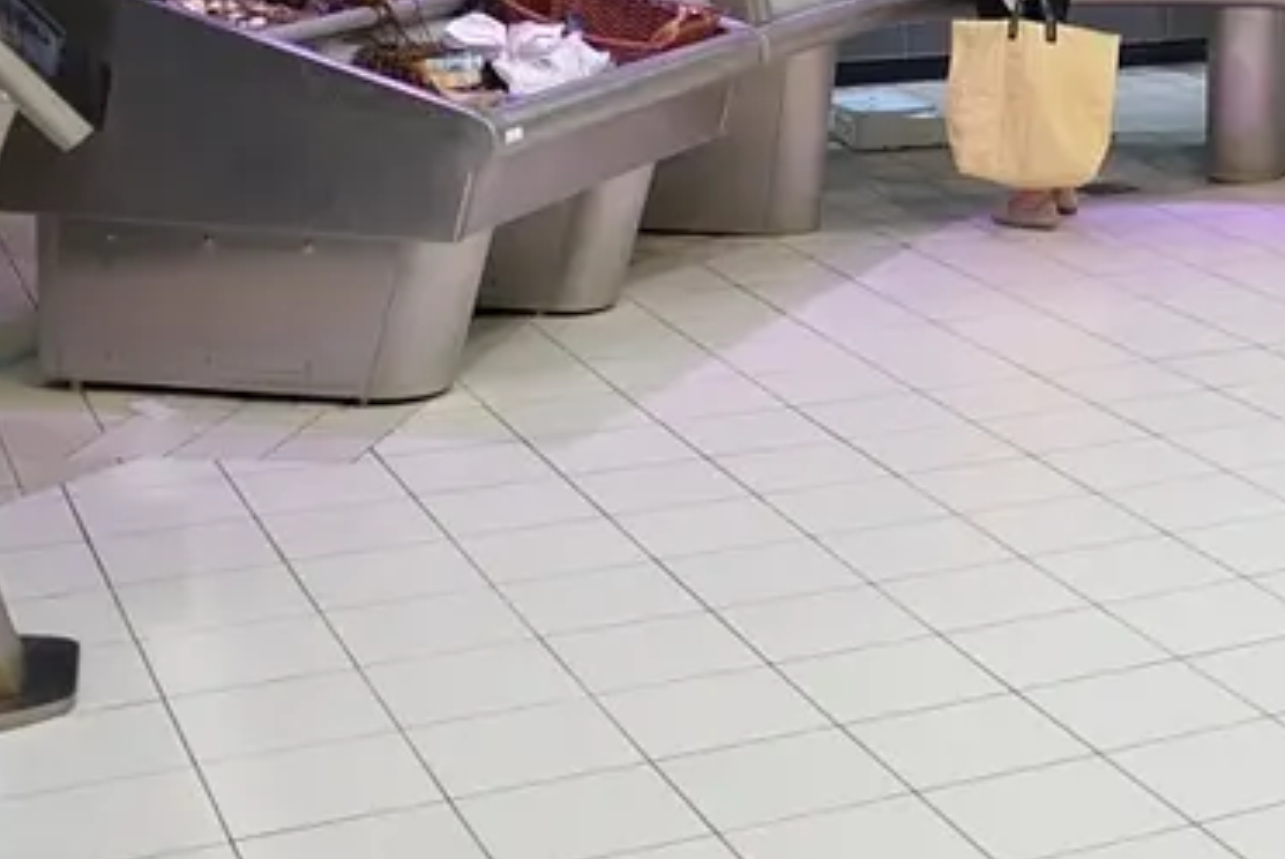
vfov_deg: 17.2
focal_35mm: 74
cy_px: -291
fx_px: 2643
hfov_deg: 25.5
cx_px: 1389
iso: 200
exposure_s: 1/50
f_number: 3.5
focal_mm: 18
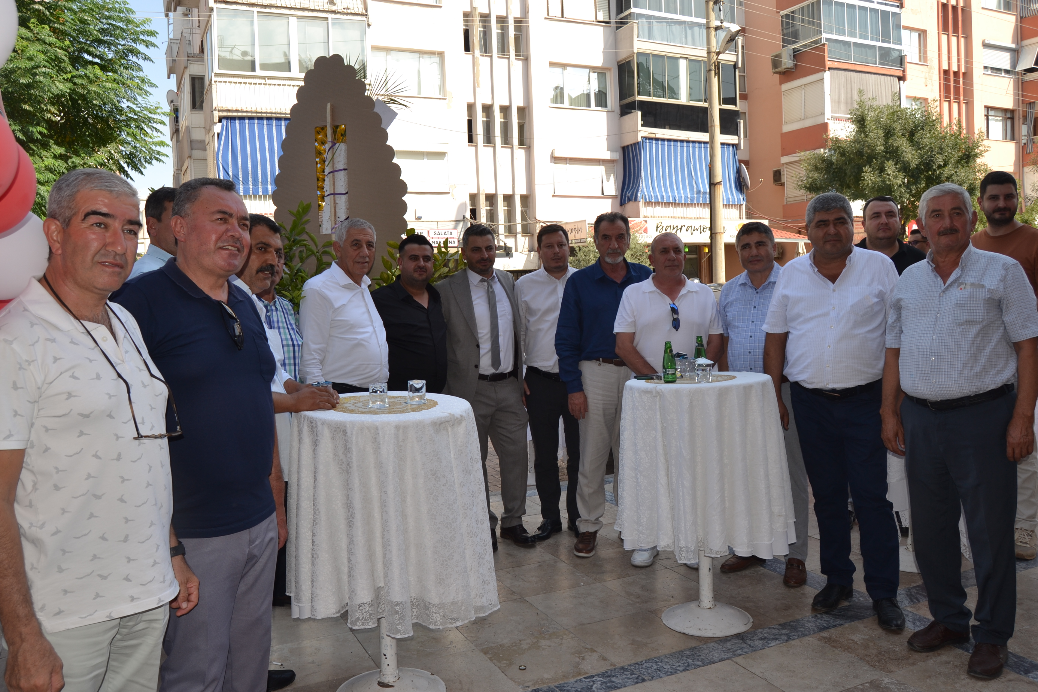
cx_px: 519
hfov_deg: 64.6
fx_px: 822
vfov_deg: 45.7
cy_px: 346
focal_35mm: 28
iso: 100
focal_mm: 19
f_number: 6.3
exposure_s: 1/200
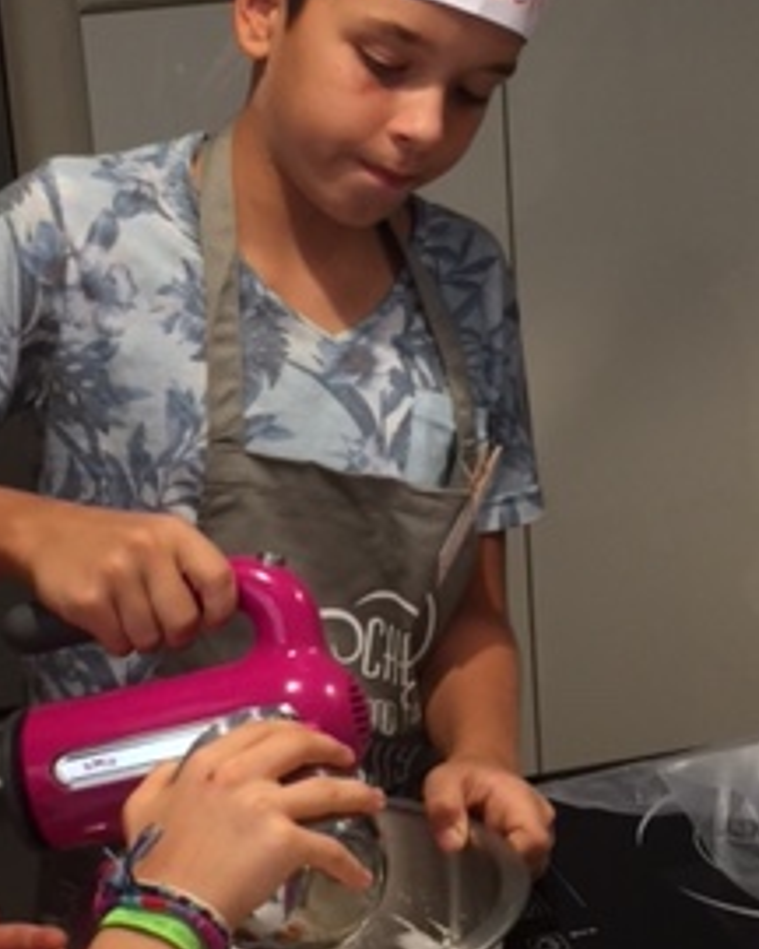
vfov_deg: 28.3
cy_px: 457
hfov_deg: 22.7
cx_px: 253
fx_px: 1881
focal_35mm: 67
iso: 40
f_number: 2.2
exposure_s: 1/17
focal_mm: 4.15
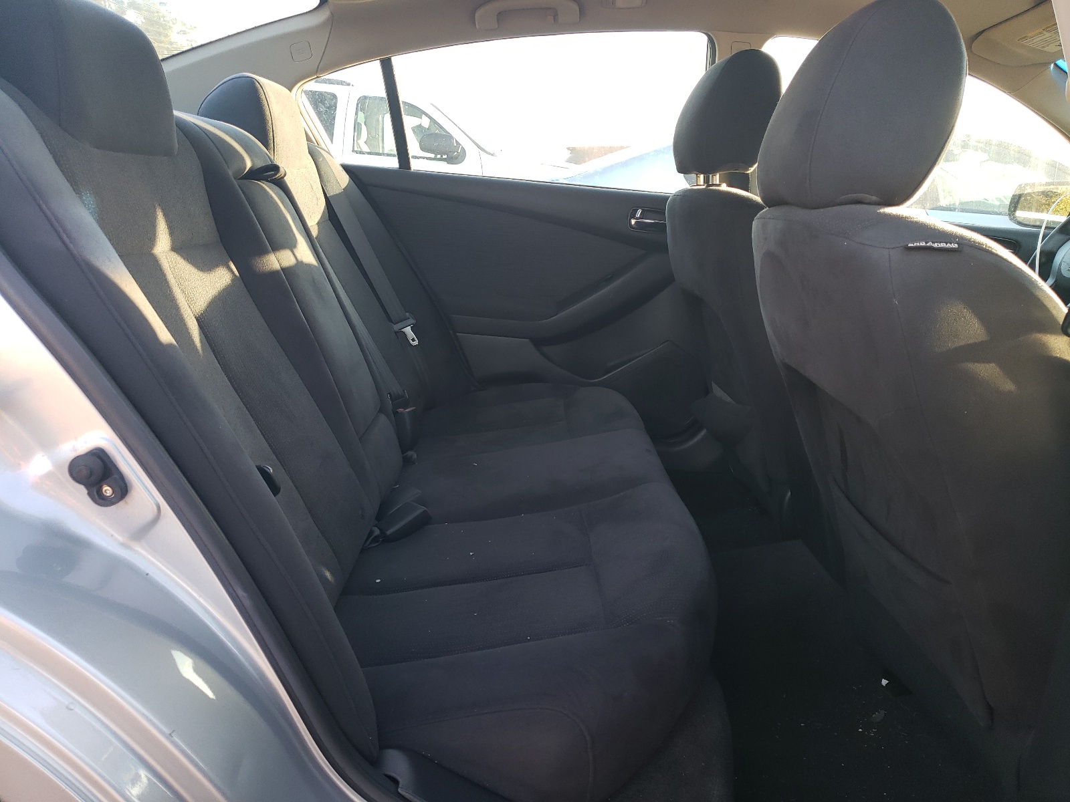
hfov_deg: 67.3
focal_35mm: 26
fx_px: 804
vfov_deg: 53.1
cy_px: 401
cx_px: 535
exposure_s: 1/120
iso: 82
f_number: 1.5
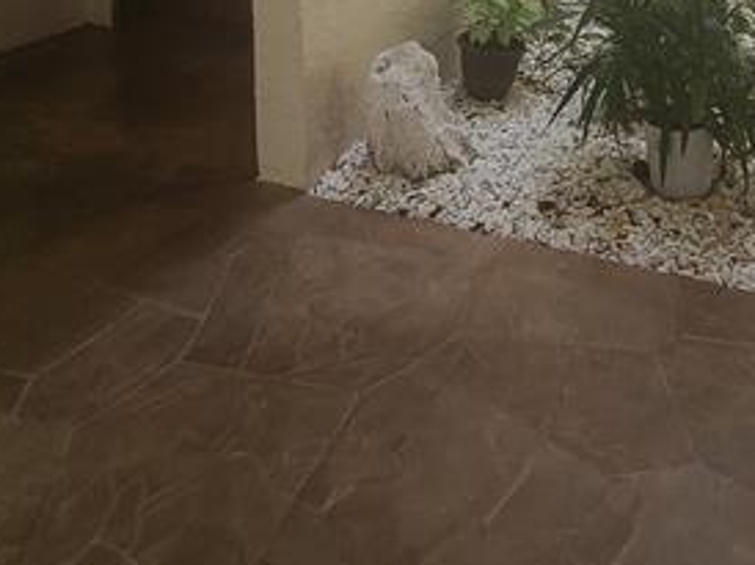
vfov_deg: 28.0
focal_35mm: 38
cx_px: 468
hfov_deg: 48.6
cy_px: -243
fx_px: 828
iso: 64
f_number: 2.2
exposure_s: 1/120
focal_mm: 2.2
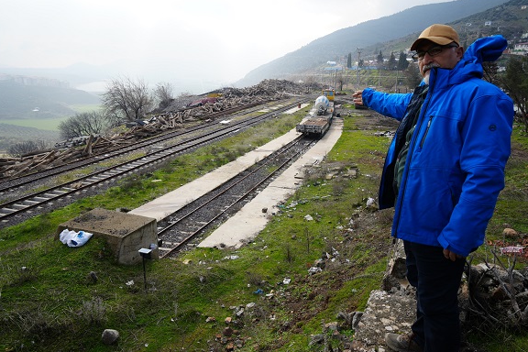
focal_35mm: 25
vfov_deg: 51.3
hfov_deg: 71.5
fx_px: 367
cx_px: 269
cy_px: 174
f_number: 8
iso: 100
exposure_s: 1/125
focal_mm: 24
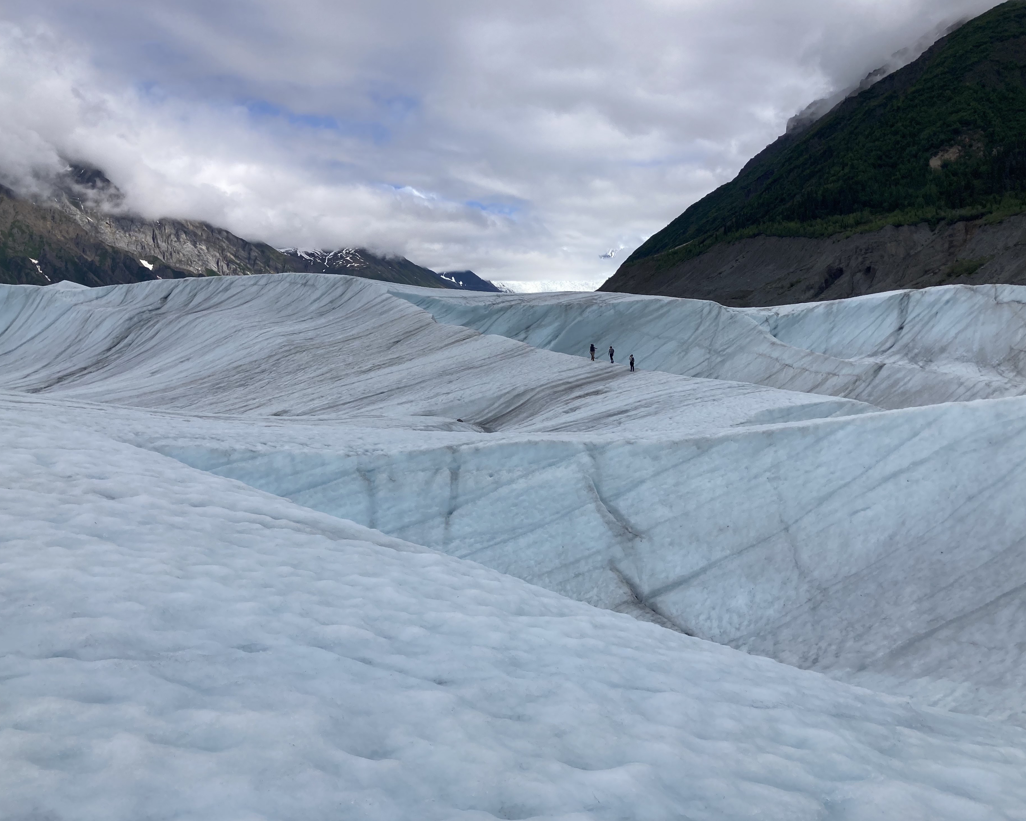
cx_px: 515
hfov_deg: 58.8
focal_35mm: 30
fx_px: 911
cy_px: 405
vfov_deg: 48.5
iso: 25
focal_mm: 3.99
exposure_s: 1/4425
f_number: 1.8
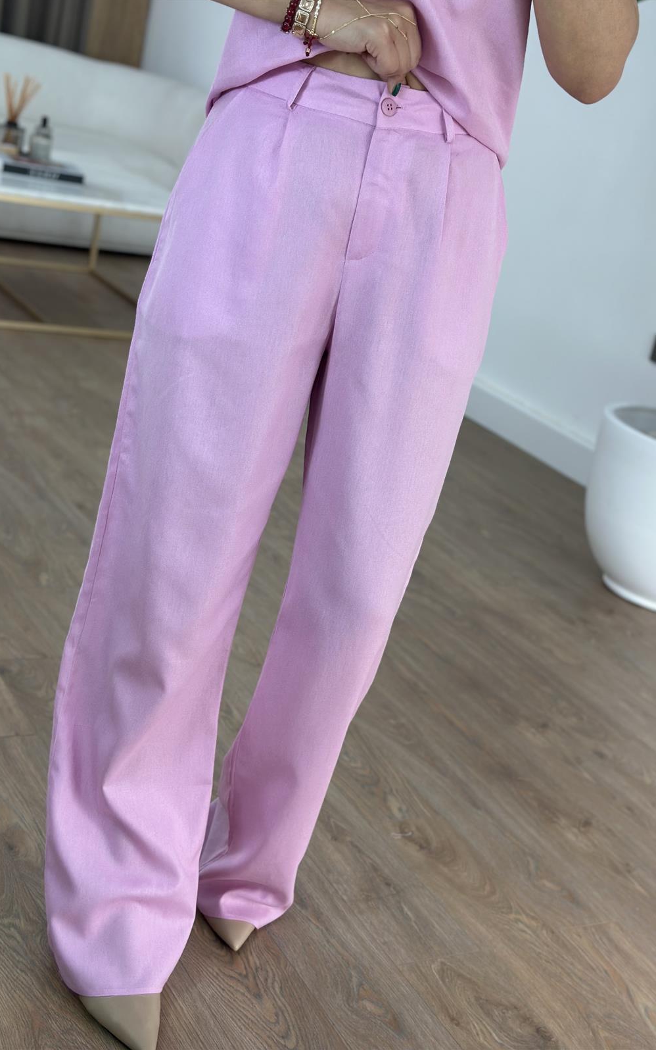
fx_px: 1458
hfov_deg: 25.4
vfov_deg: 39.6
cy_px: 524
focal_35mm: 51
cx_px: 325
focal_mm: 6.86
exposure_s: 1/254
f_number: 1.78
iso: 80
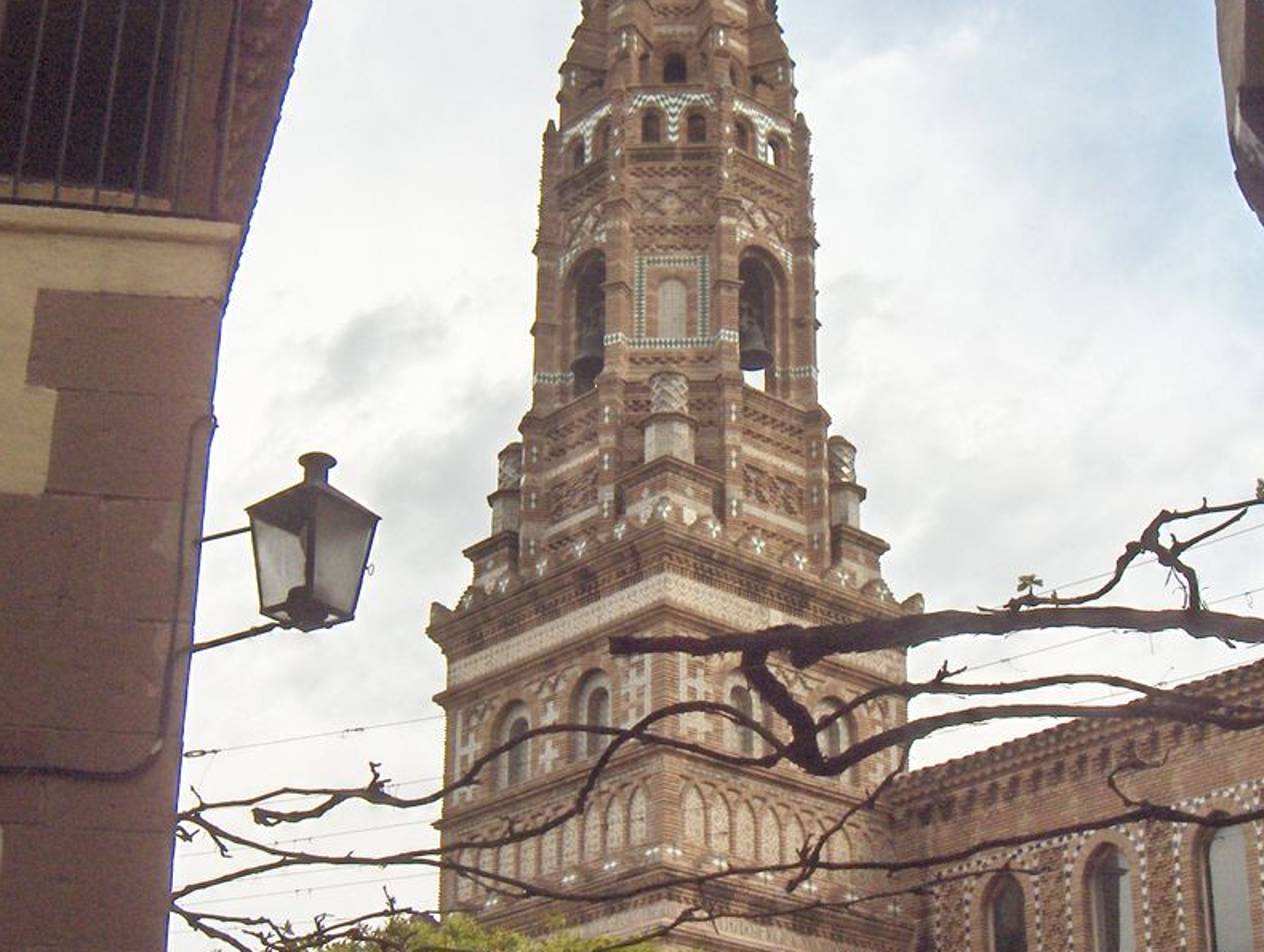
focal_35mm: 64
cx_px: 728
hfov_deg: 30.2
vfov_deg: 23.0
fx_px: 2341
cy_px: 554
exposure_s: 1/719
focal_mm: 8
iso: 100
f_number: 4.8
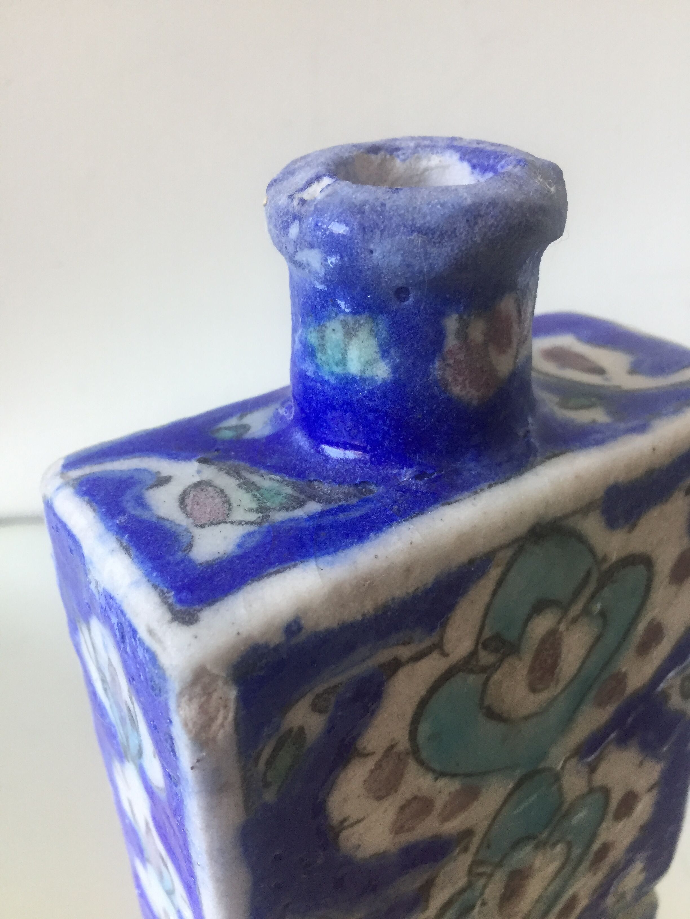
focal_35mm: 29
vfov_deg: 61.7
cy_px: 460
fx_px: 771
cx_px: 345
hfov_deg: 48.2
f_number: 2.2
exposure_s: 1/33
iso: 80
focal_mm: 4.15
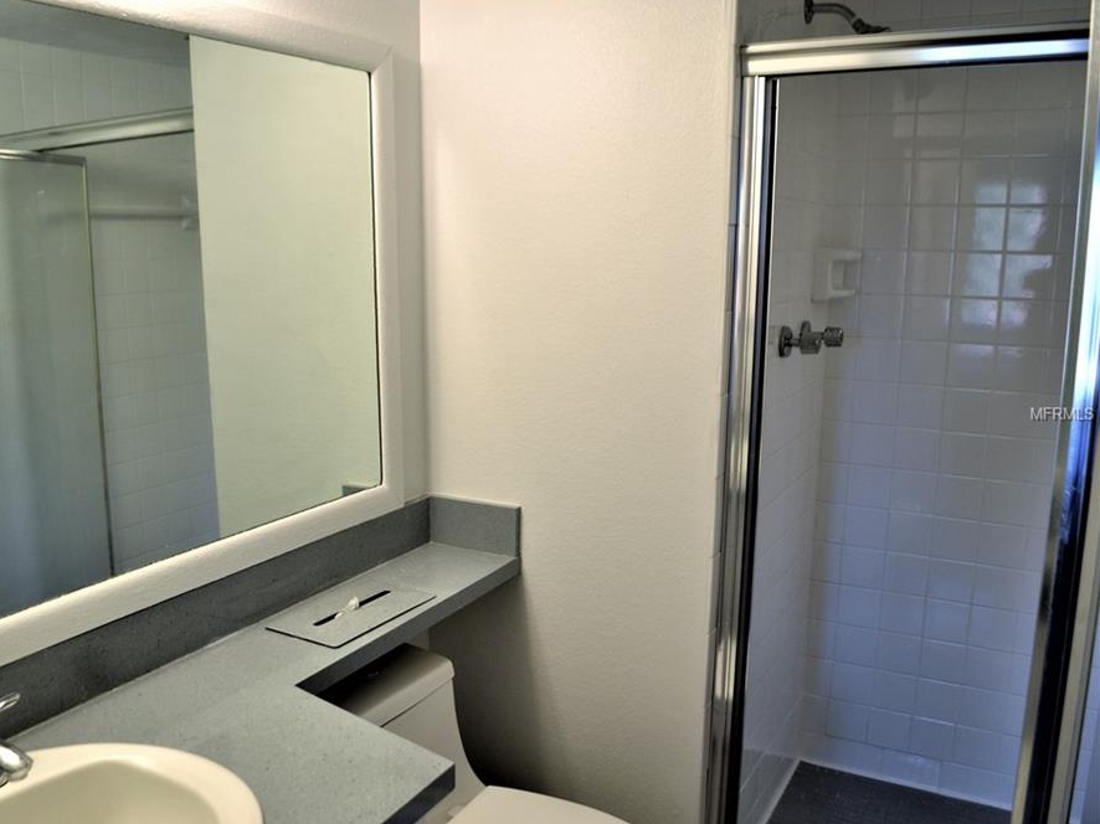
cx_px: 466
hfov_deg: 59.7
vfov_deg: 46.8
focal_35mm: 30
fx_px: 953
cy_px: 414
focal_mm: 18
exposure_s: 1/60
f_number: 3.5
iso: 400
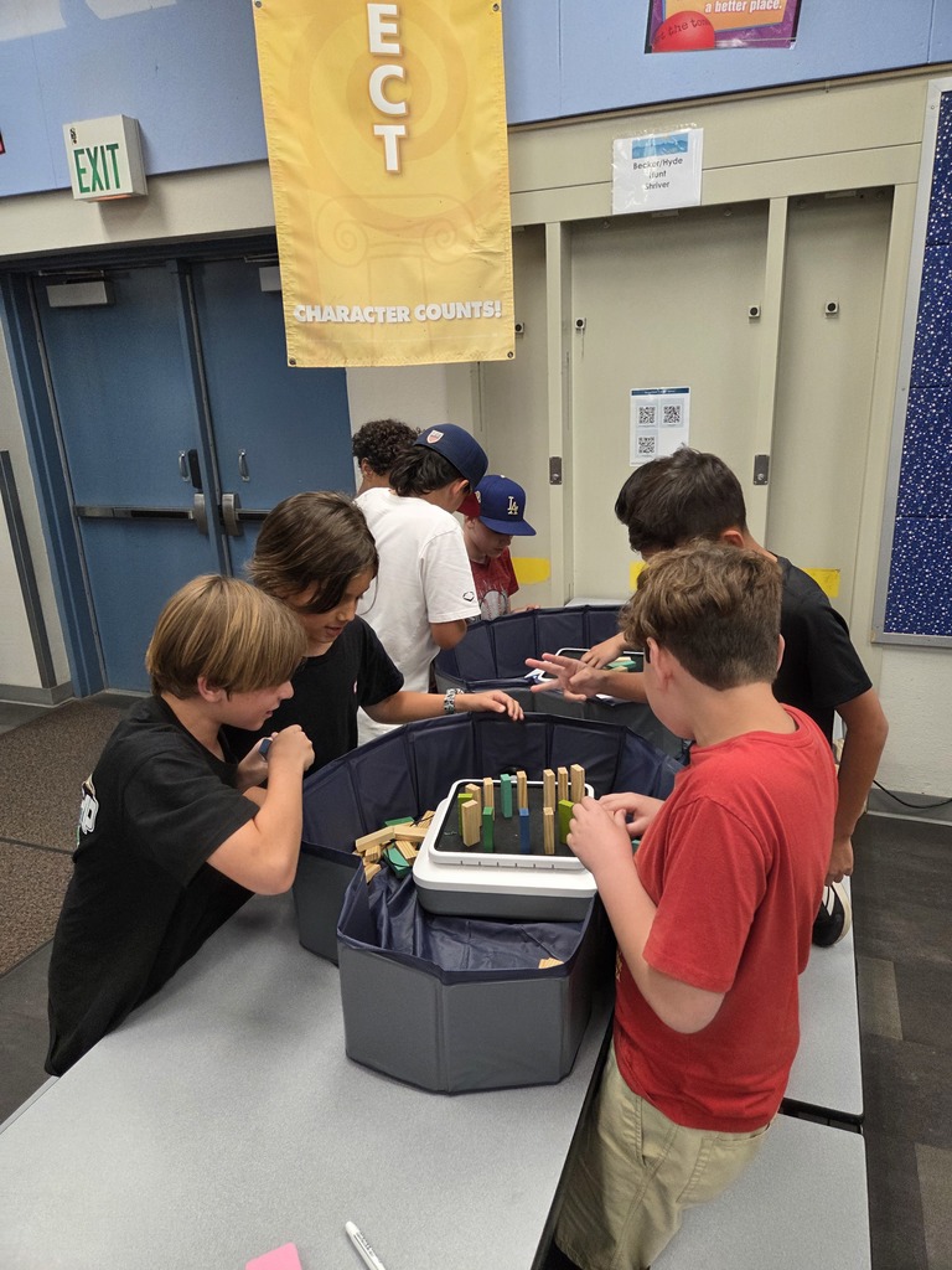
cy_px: 635
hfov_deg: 58.9
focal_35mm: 23
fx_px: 843
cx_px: 476
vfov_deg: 73.9
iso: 320
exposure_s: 1/120
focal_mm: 5.4
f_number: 1.8
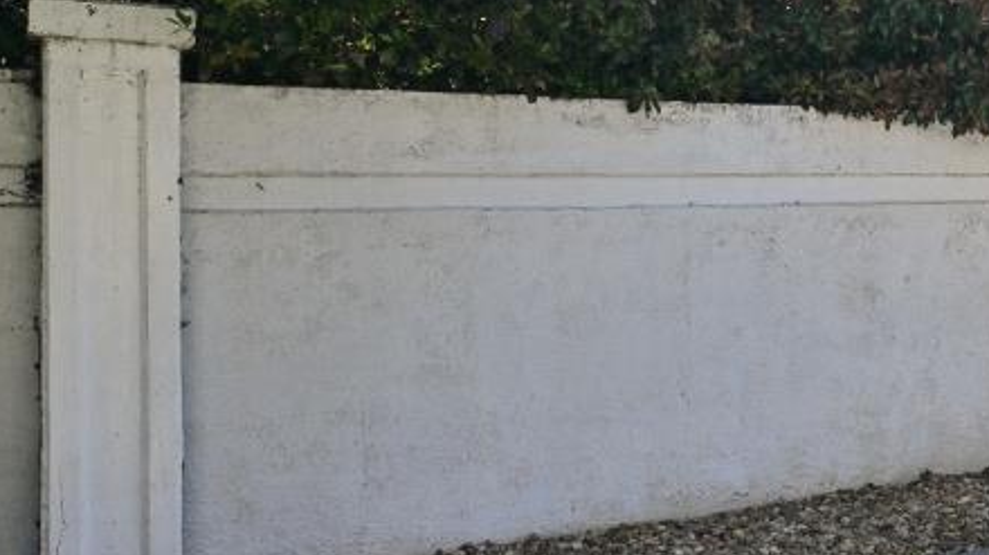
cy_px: 151
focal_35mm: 50
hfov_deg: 34.8
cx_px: 1122
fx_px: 1311
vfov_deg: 23.7
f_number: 8
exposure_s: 1/1000
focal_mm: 14
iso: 400
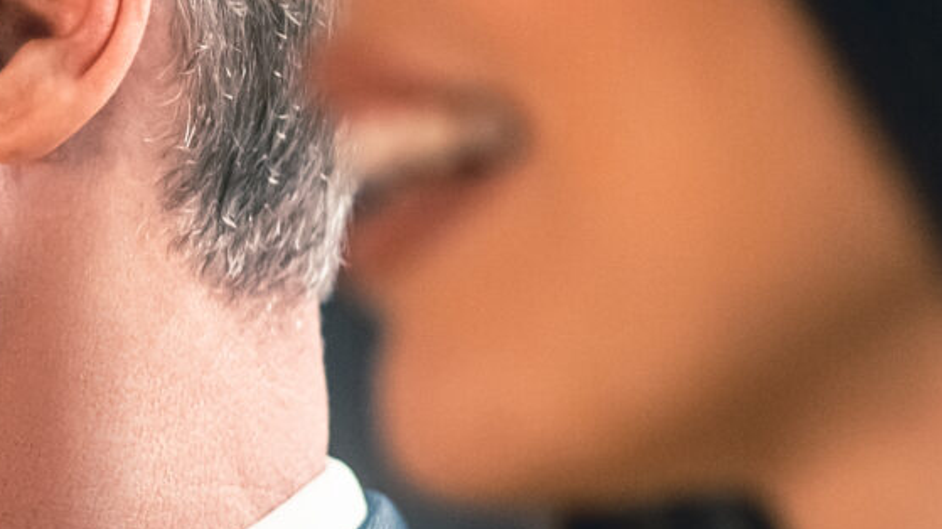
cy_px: 371
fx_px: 10188
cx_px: -484
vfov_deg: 3.0
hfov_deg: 5.2
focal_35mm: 408
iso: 1000
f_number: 2.5
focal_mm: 85
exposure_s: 1/200
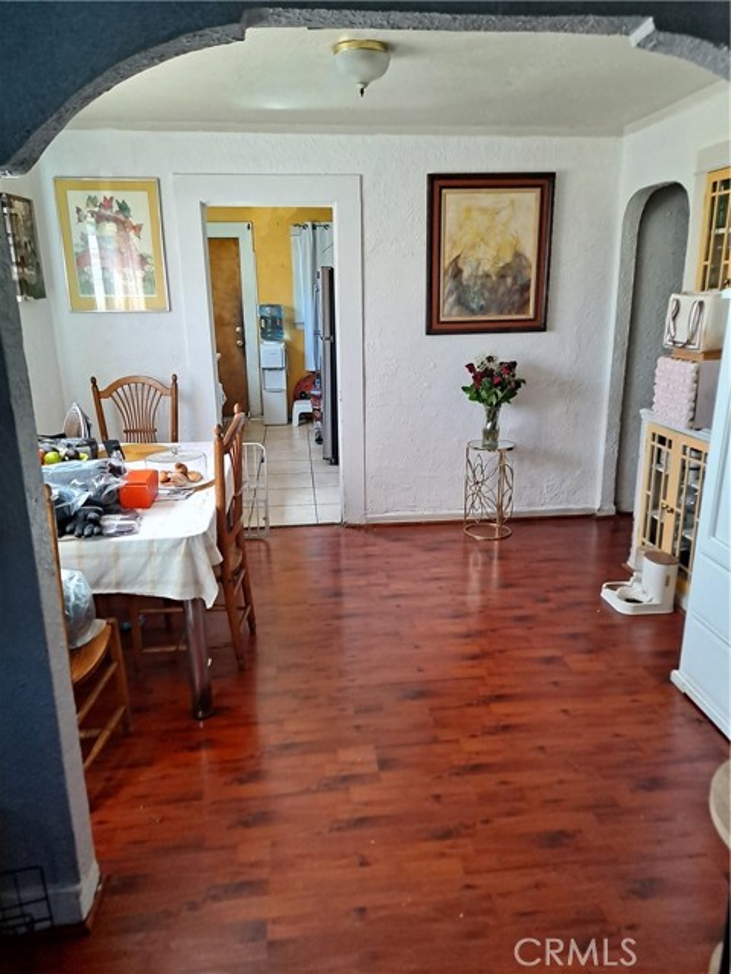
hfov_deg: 54.9
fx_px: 704
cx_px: 366
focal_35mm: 25
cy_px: 487
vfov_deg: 69.4
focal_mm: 4.6
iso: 250
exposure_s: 1/60
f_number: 2
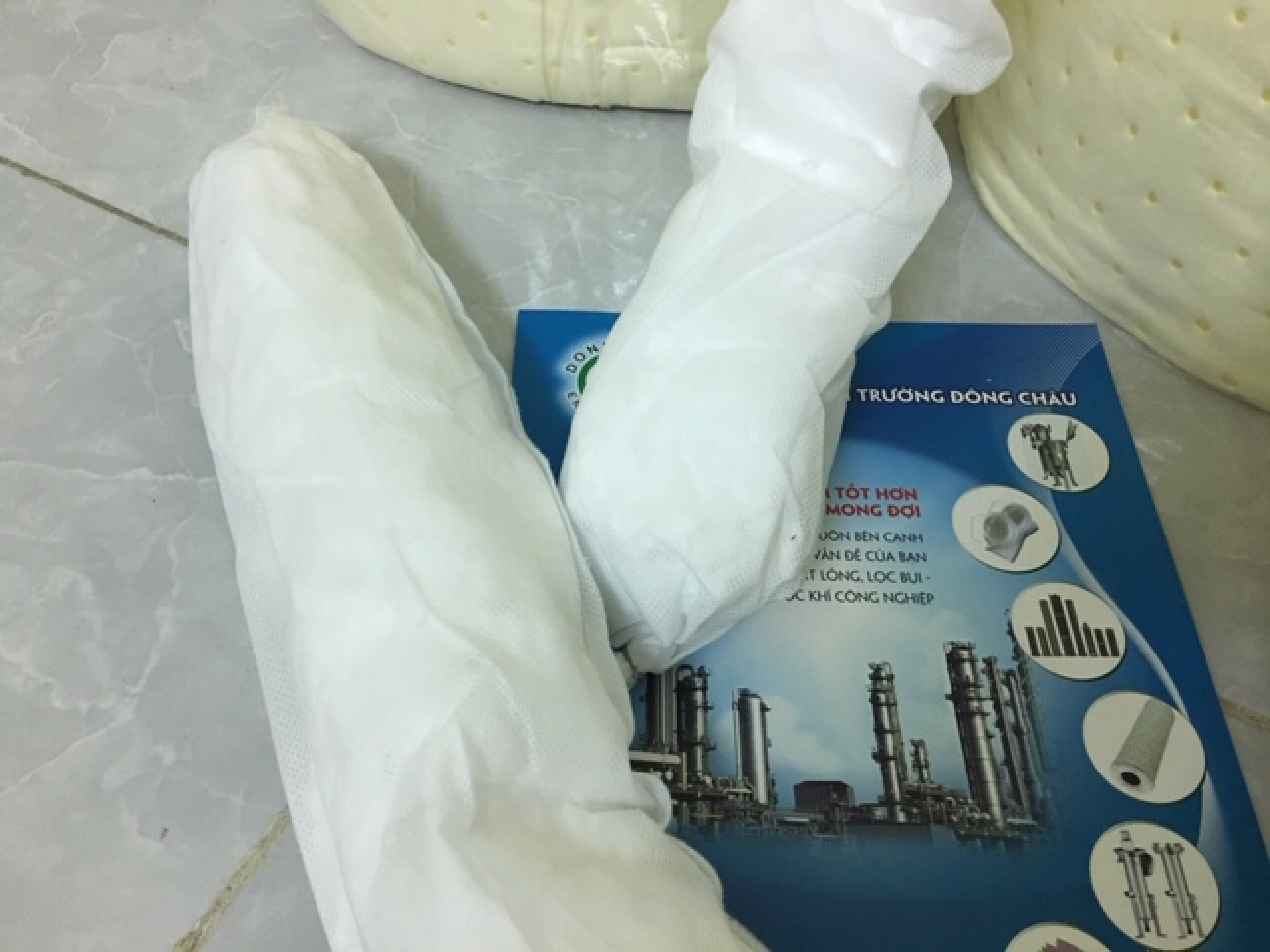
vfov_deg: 48.2
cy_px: 476
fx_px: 1064
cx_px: 635
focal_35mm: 29
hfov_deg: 61.7
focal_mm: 4.15
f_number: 2.2
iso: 80
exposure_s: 1/17
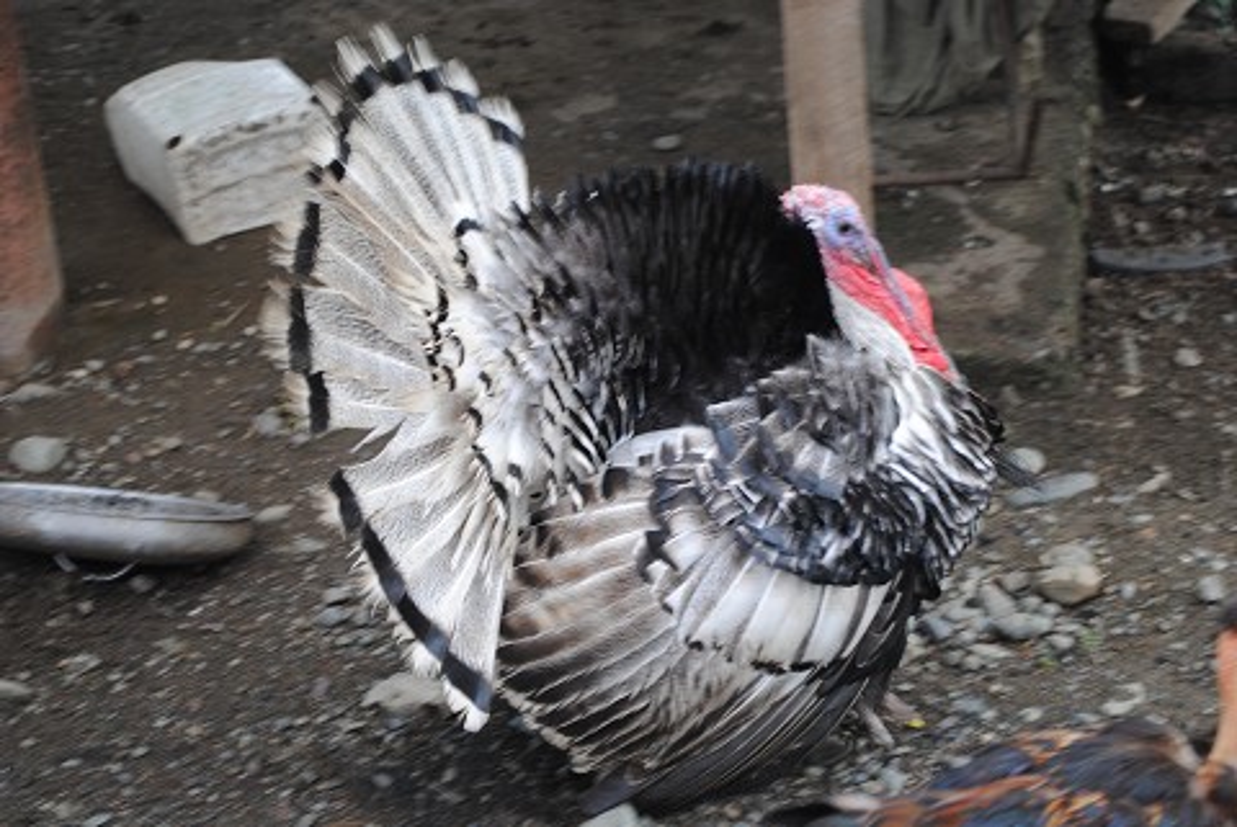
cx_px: 618
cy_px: 414
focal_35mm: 78
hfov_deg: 26.0
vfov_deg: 17.5
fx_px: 2683
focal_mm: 52
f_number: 5.6
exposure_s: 1/30
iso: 200
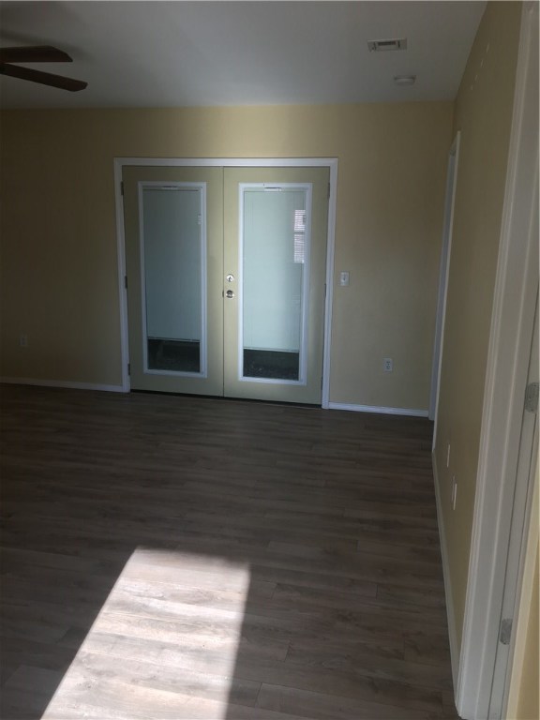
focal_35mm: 29
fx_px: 603
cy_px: 360
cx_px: 270
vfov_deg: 61.7
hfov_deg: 48.2
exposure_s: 1/120
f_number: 2.2
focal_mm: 4.15
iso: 32
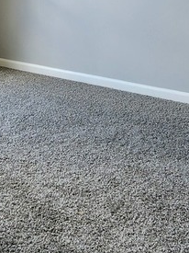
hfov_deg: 27.9
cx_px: 35
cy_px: 2
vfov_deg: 34.3
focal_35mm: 51
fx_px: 372
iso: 125
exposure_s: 1/60
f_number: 2.2
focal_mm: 2.2
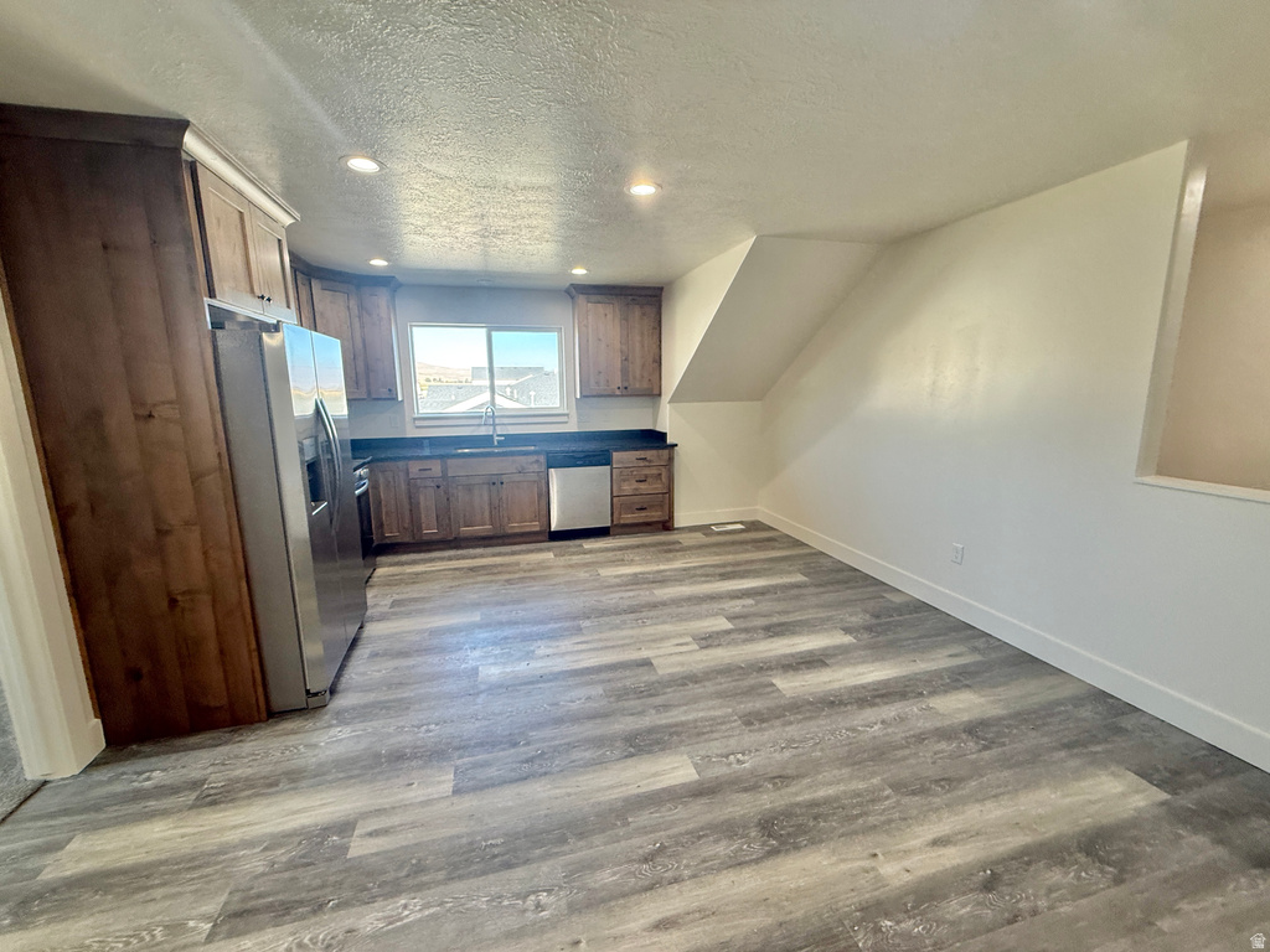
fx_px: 514
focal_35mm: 14
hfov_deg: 102.1
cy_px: 476
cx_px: 635
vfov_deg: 85.7
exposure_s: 1/120
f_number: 2.2
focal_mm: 2.22
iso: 200
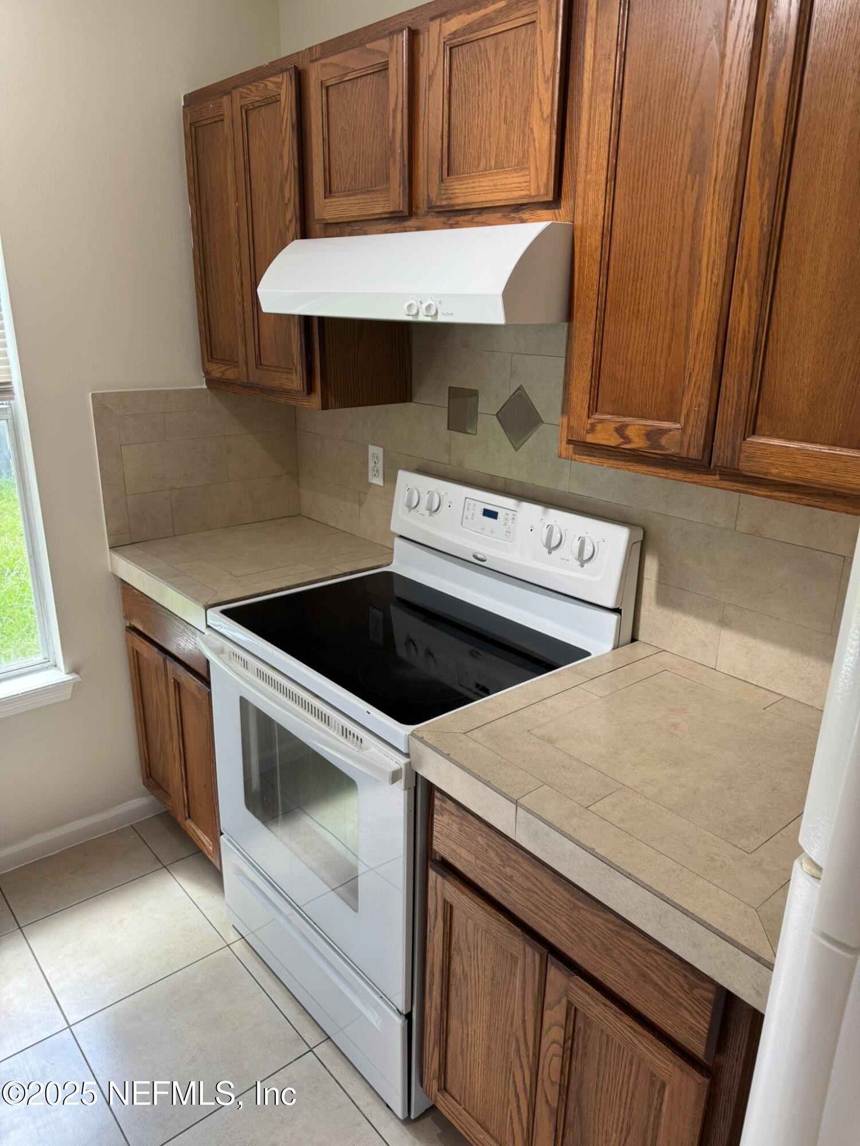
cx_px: 430
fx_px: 795
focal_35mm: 24
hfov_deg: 56.8
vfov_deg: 71.6
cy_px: 573
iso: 125
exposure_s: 1/120
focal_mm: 6.76
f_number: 1.78
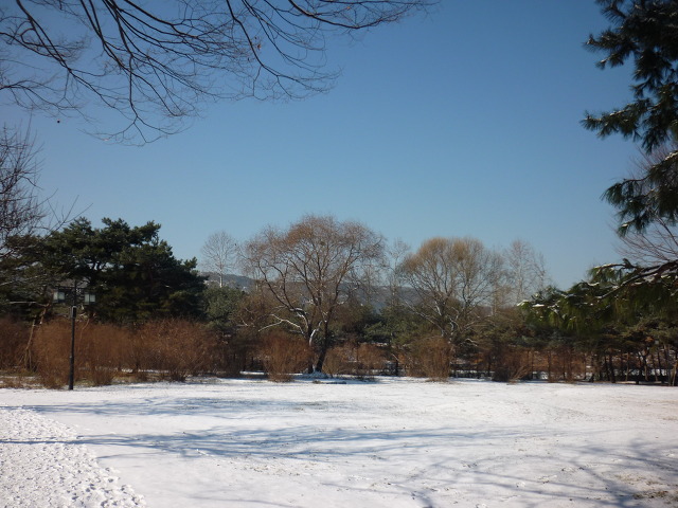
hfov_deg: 55.4
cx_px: 339
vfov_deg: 42.9
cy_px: 254
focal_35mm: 33
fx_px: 646
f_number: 8
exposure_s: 1/200
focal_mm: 5.5
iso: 80
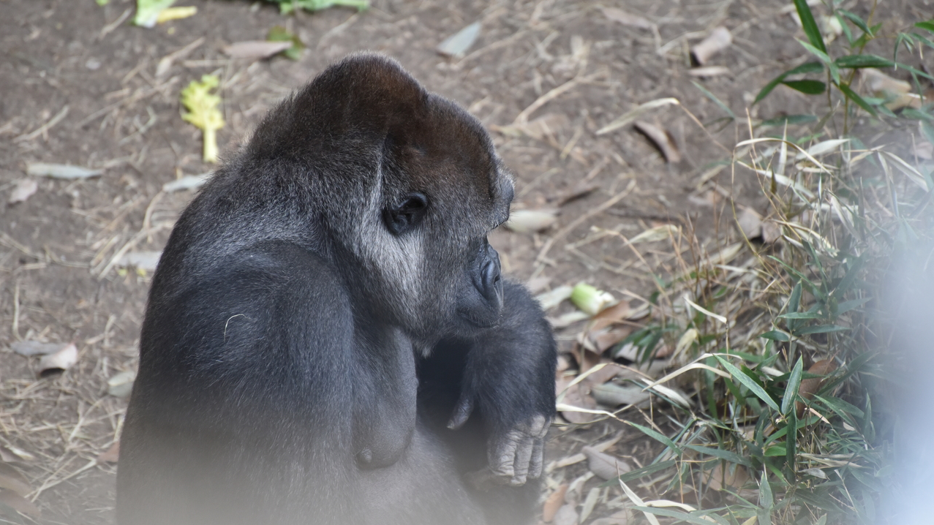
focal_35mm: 315
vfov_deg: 3.9
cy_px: 271
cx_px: 467
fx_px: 7800
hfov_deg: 6.9
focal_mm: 300
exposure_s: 1/640
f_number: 5.6
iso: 2000
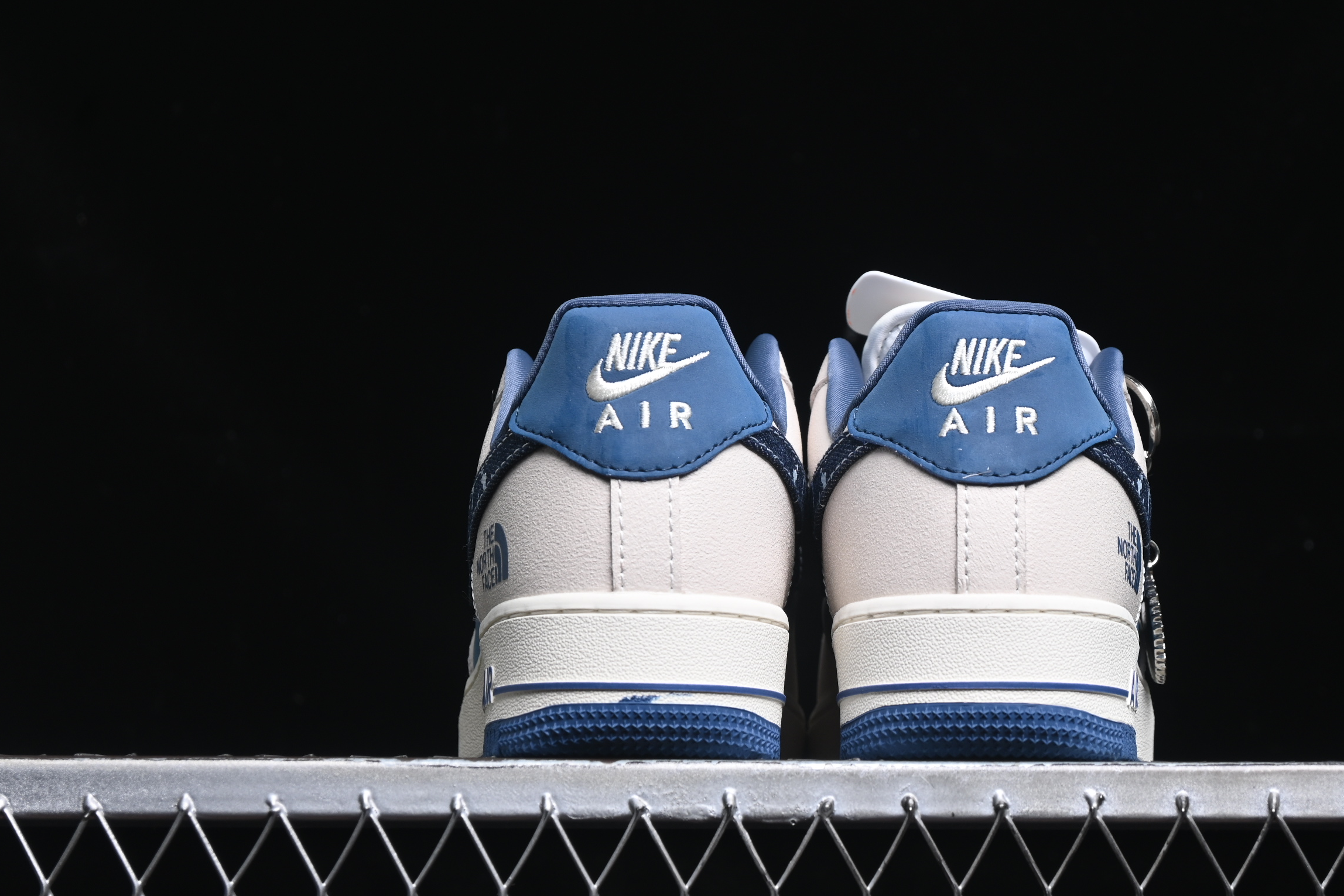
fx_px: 3397
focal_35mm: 91
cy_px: 420
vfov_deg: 15.0
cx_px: 807
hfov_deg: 22.3
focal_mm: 50
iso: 160
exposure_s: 1/60
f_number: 6.3
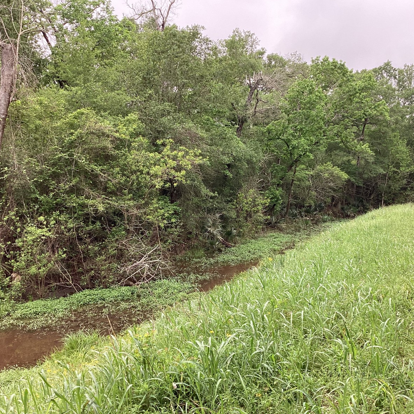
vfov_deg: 44.9
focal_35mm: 37
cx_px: 252
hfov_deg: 44.7
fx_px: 501
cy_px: 208
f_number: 2.4
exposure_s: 1/120
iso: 40
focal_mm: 3.3
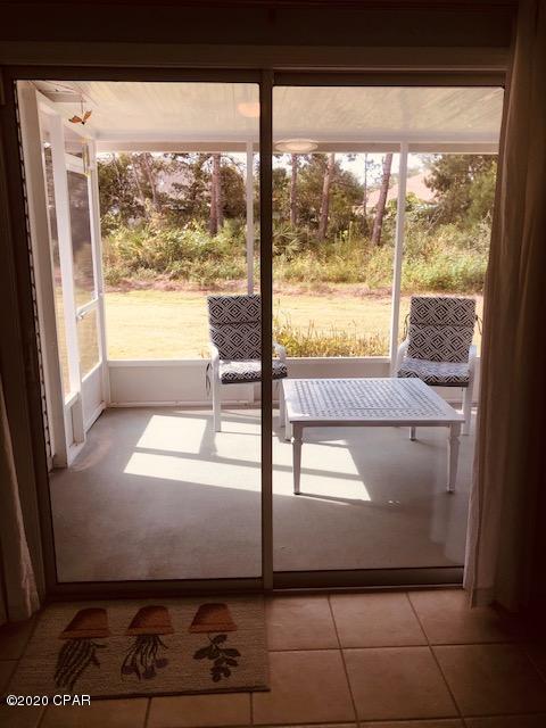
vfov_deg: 63.4
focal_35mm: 28
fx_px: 589
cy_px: 364
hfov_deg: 49.7
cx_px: 273
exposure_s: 1/162
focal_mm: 3.99
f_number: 1.8
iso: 20
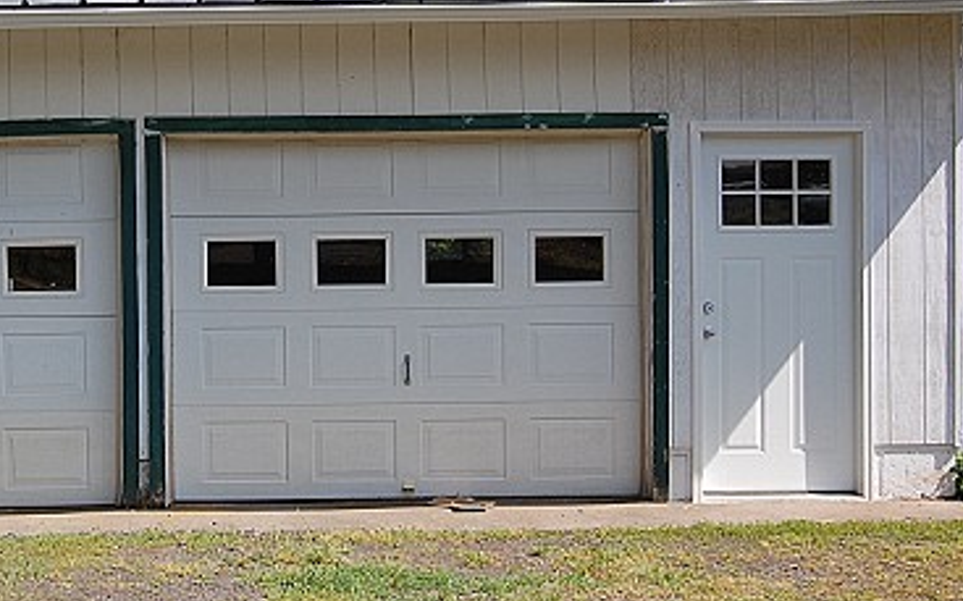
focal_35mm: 65
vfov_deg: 19.9
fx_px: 1705
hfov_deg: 30.9
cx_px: 218
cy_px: 196
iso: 200
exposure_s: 1/320
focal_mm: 26
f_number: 9
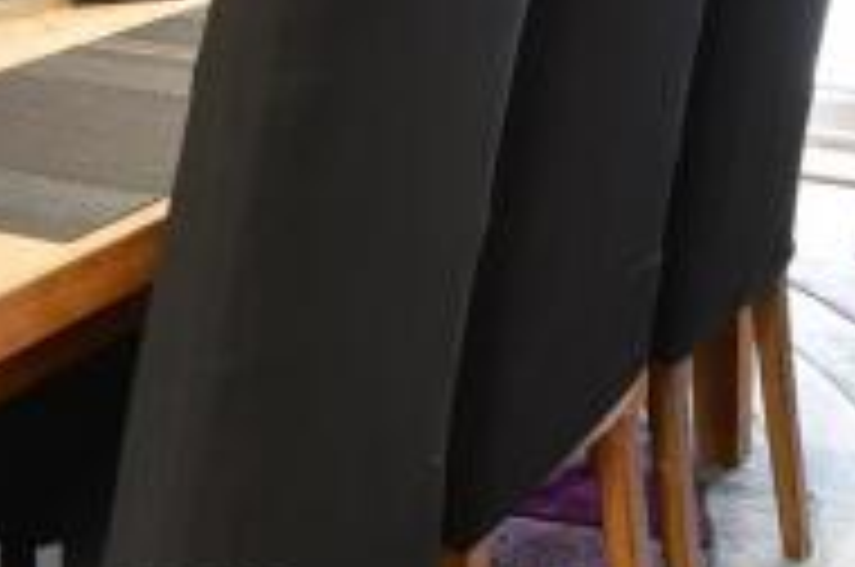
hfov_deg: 25.0
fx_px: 1920
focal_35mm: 81
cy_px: -425
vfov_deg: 14.8
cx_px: 333
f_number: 8
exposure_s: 1
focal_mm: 10
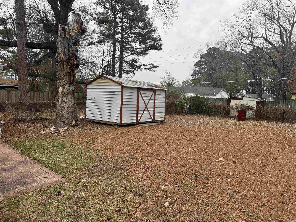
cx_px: 148
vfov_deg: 56.8
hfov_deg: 71.6
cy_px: 111
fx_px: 205
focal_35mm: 24
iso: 64
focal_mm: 6.76
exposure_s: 1/121
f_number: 1.78
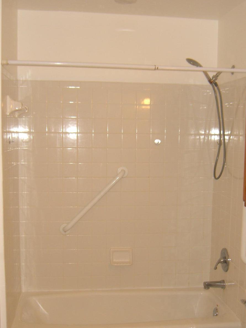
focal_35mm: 49
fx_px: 464
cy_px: 197
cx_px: 141
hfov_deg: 29.6
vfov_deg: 38.8
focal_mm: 7.9
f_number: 2.8
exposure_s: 1/60
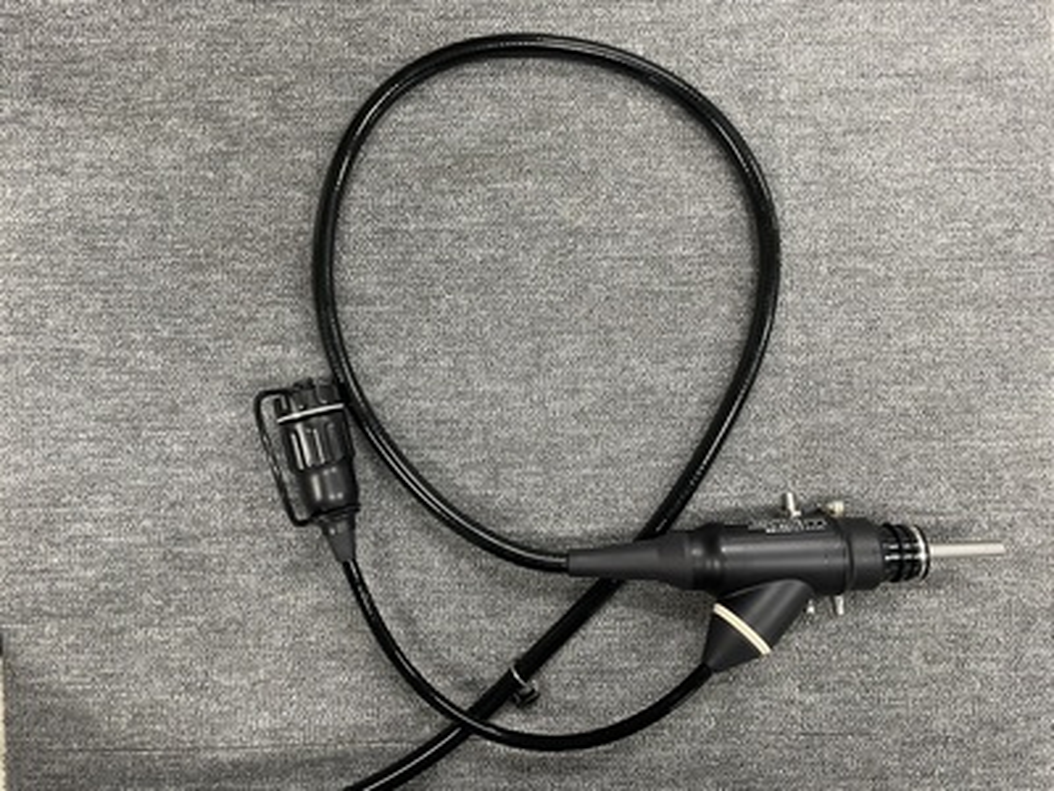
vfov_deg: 53.1
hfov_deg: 67.3
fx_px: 792
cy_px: 396
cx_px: 527
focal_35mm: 26
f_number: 1.6
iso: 160
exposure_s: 1/60
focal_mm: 4.2
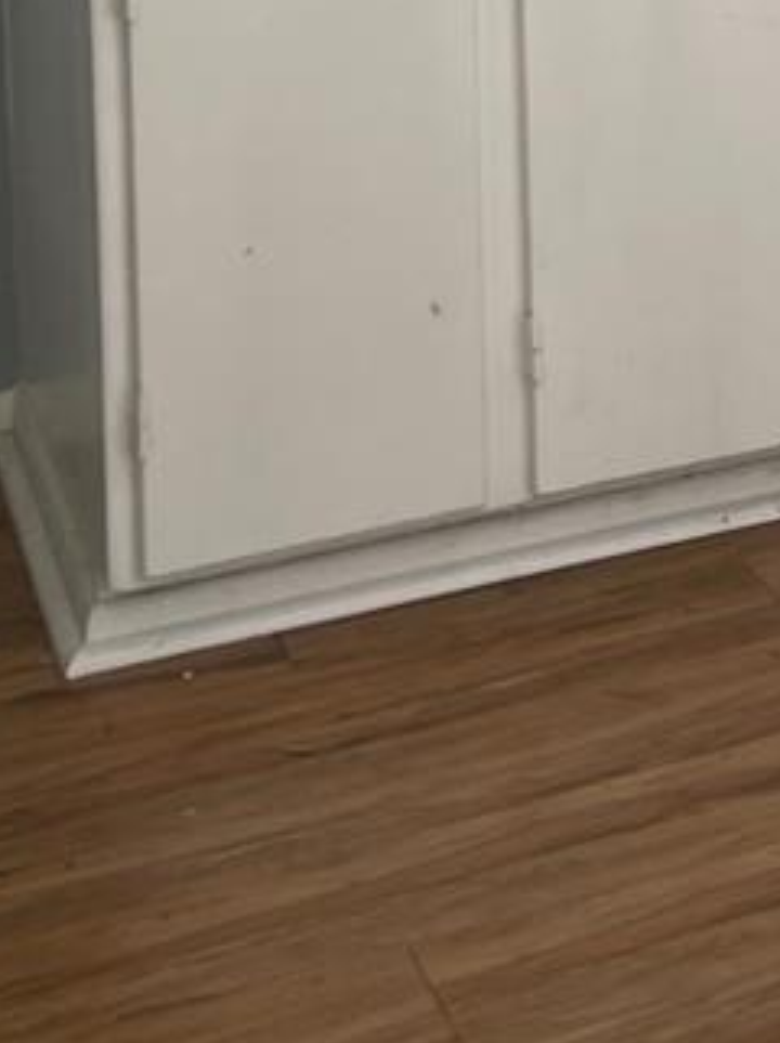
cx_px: 1685
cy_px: -699
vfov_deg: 15.1
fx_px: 3522
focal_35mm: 117
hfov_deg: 11.2
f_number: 1.6
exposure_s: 1/121
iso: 40
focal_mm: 5.1
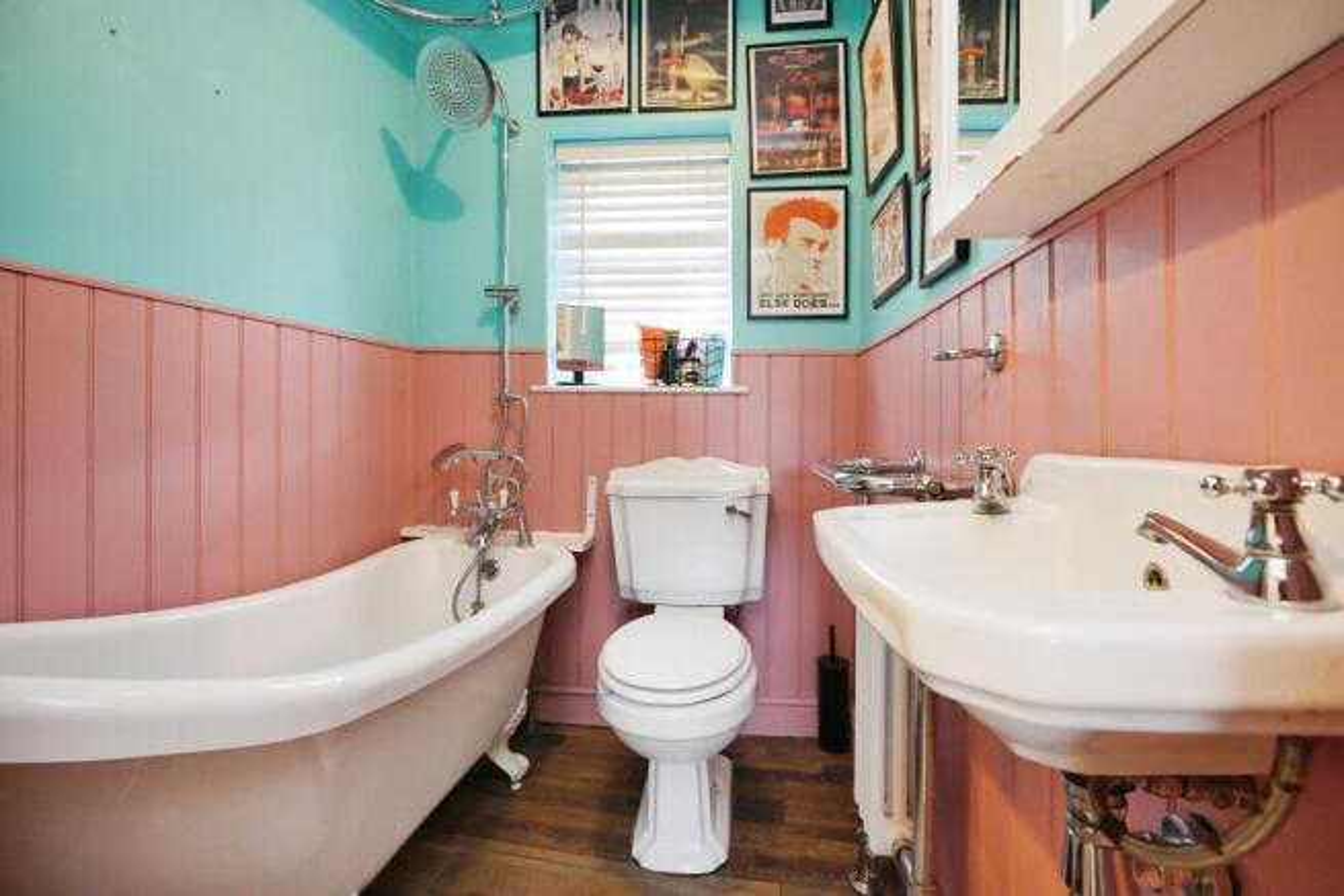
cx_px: 672
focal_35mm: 16
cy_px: 448
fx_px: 597
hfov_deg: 96.7
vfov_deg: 73.8
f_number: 6.3
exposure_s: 1/25
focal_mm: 16
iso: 2000
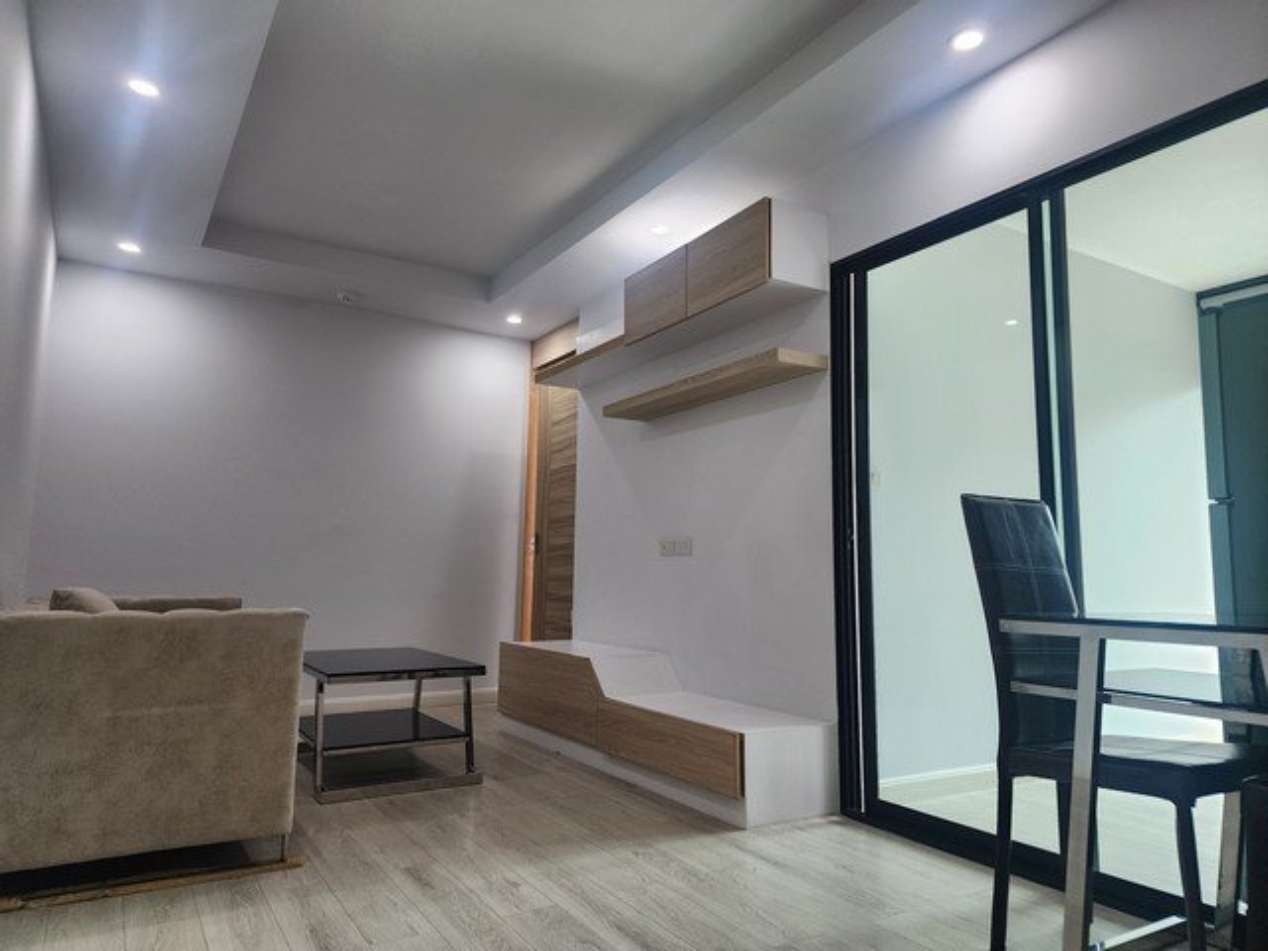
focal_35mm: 23
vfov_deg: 58.9
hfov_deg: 73.9
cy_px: 476
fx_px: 843
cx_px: 634
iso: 125
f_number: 1.8
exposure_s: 1/180
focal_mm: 6.4
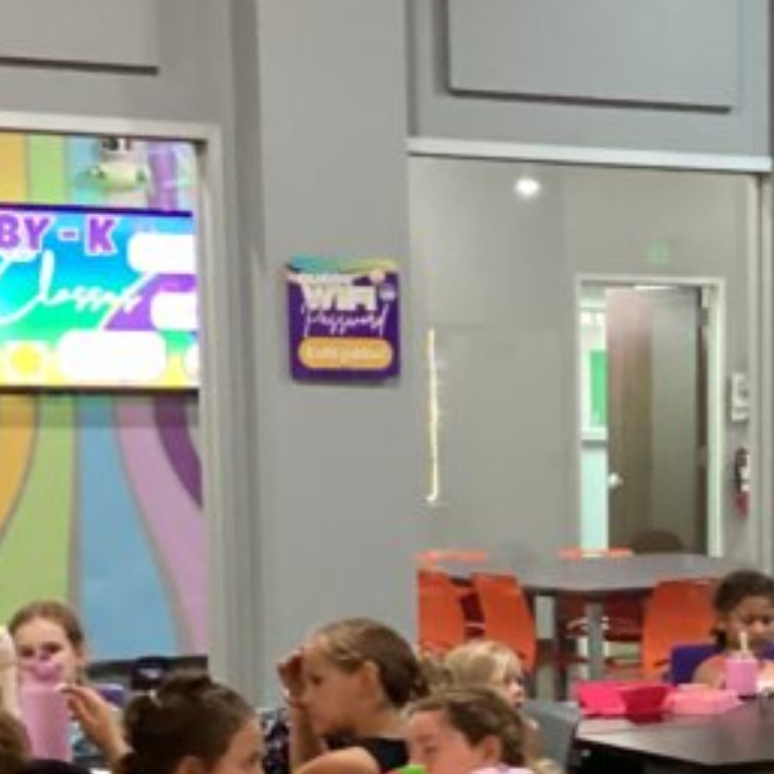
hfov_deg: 15.7
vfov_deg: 15.6
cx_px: 774
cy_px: 807
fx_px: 2757
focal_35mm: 109
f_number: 2.4
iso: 500
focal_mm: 3.3
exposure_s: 1/30
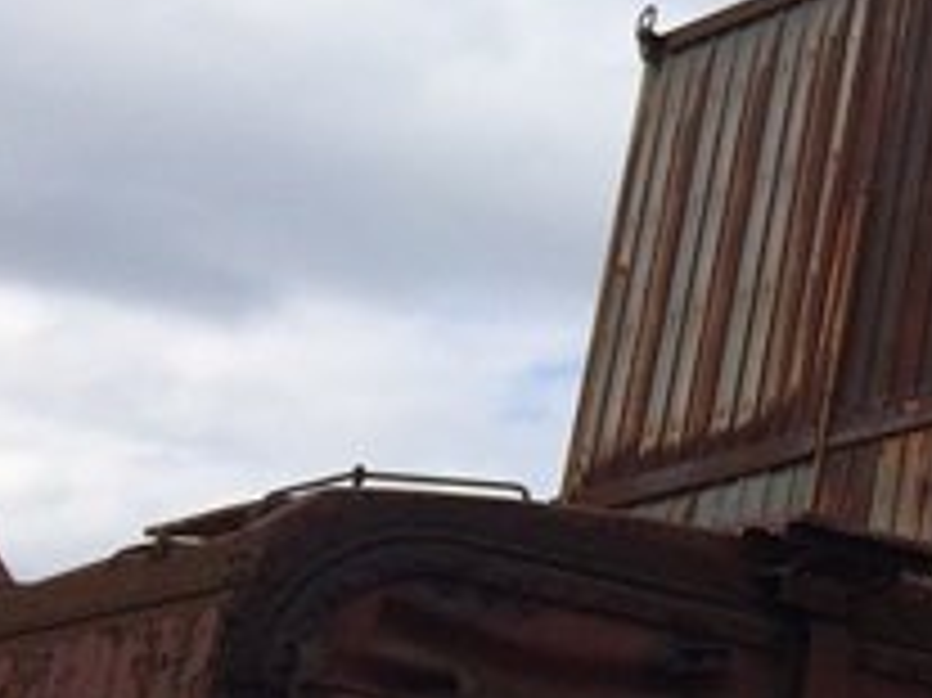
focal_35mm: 116
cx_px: 1747
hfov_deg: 14.6
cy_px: 378
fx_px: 3121
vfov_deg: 12.8
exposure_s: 1/2160
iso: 32
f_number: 2.2
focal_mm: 4.12
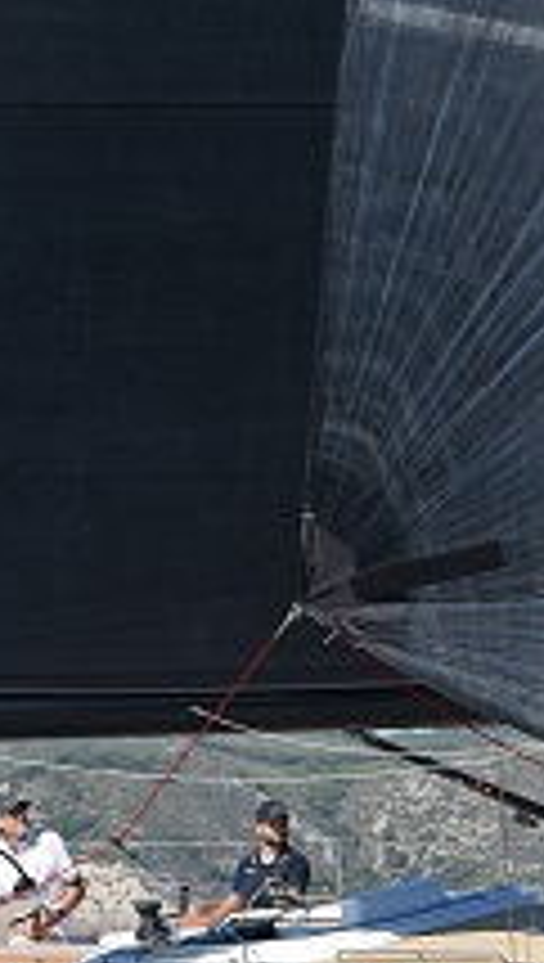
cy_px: 331
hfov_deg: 5.4
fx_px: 5798
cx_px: 582
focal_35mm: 227
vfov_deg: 9.5
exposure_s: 1/1250
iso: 400
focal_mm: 70
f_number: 8
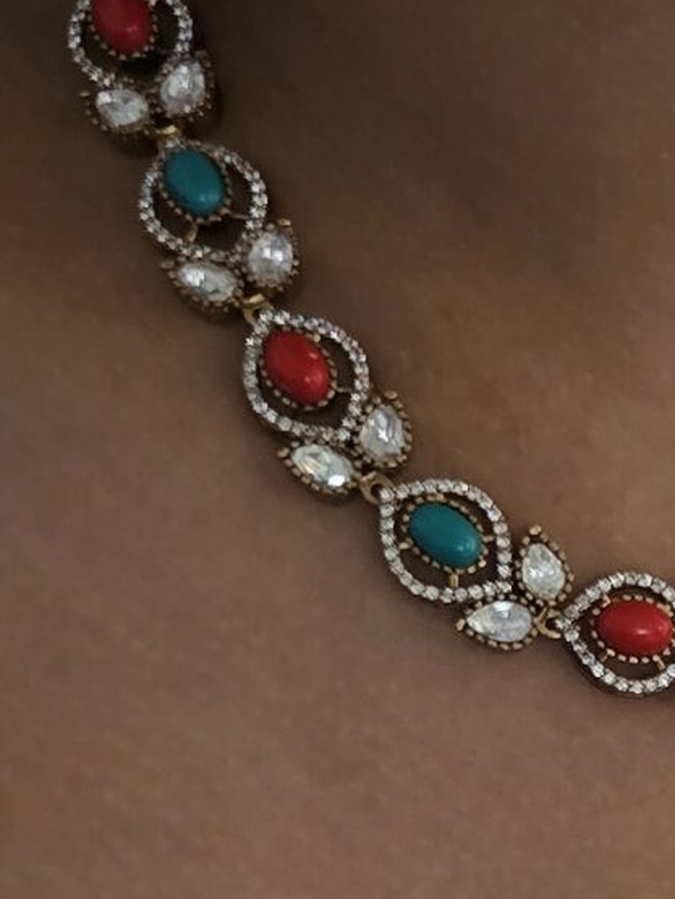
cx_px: 1227
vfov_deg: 17.0
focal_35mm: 106
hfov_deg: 12.7
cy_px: 1288
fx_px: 2753
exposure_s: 1/100
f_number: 1.7
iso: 640
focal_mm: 6.3
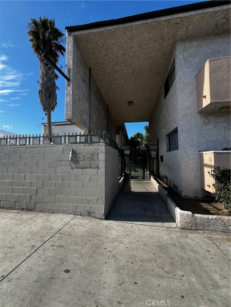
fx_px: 116
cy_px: 154
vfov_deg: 106.2
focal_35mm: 13
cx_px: 116
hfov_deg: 89.9
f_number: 1.8
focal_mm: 1.57
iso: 32
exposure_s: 1/622
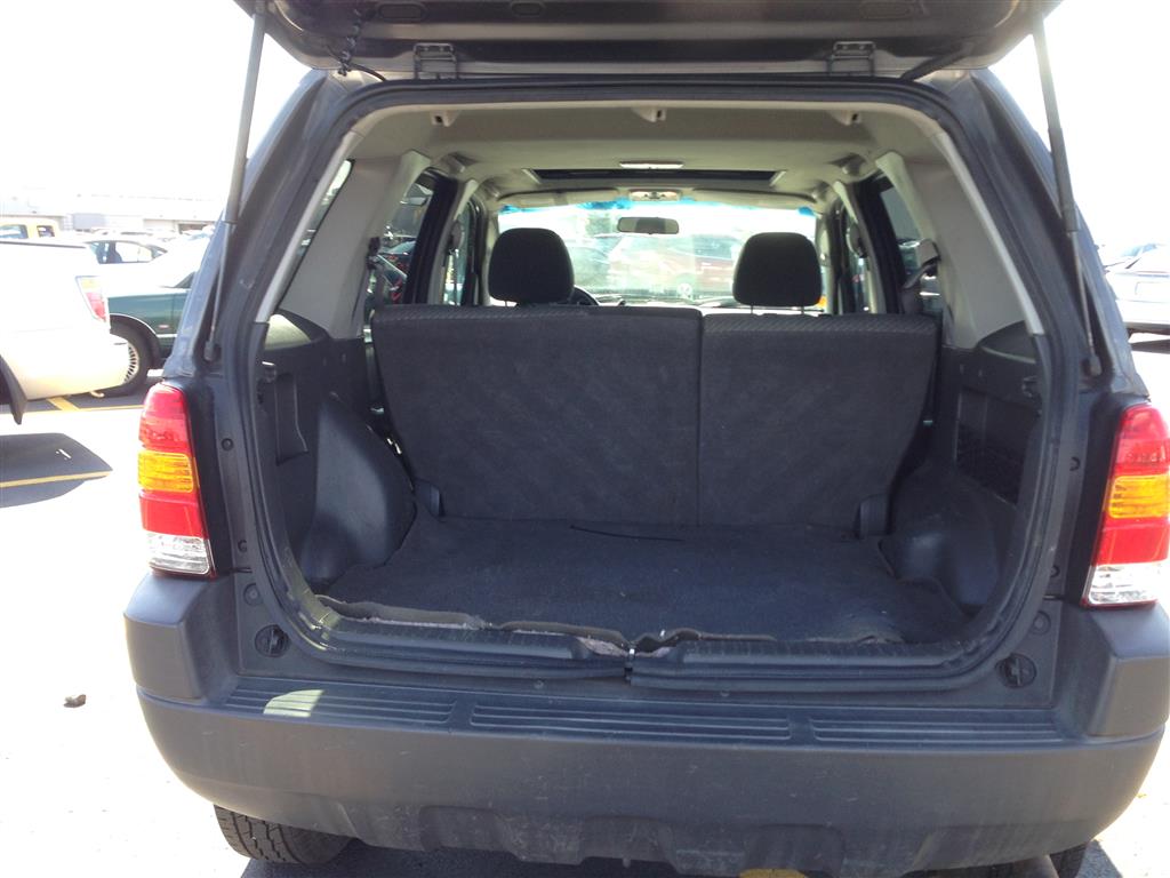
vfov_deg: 42.9
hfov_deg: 55.4
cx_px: 585
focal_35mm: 33
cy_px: 439
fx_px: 1115
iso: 50
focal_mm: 4.13
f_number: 2.4
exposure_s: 1/138
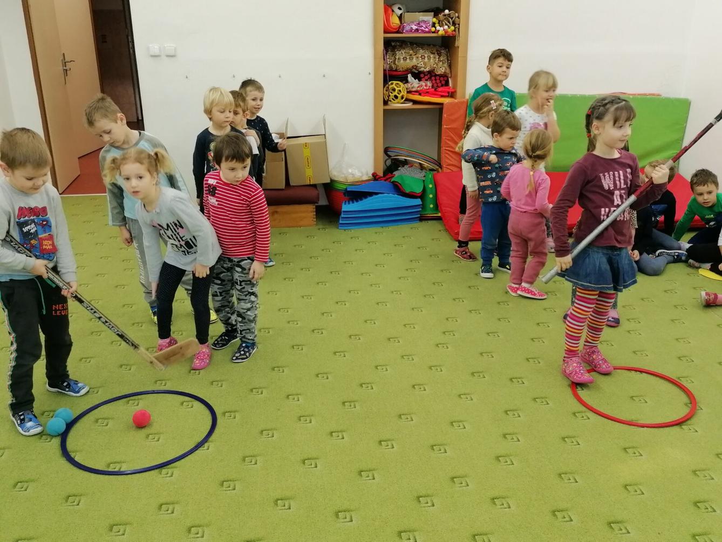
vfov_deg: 40.7
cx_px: 361
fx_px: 730
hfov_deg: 52.6
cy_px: 271
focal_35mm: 35
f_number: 1.8
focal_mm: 4.75
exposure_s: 1/50
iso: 160
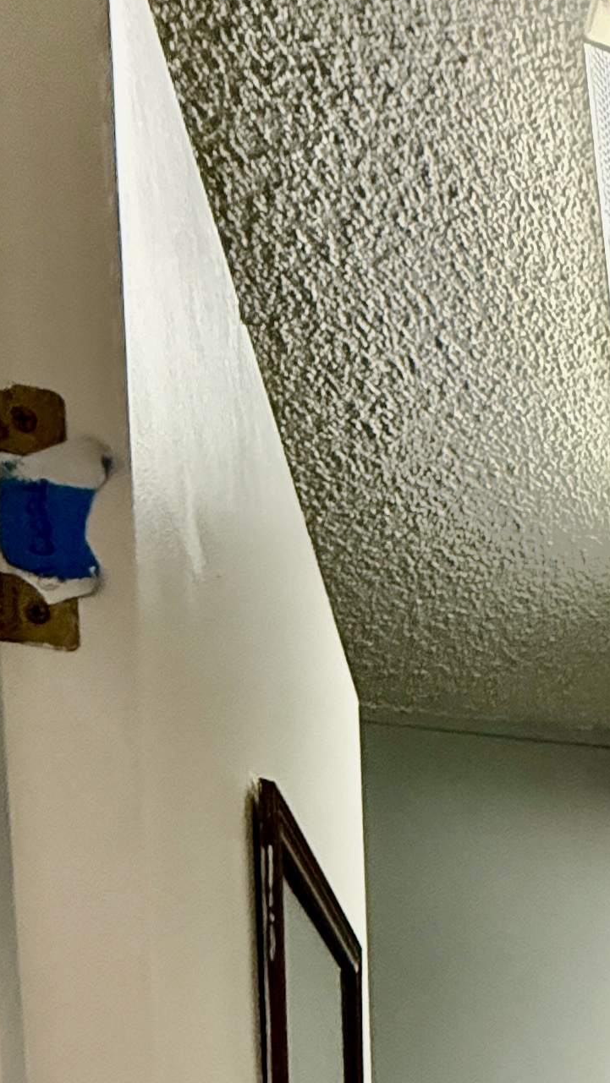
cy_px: 1489
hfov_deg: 19.8
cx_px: 1031
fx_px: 1380
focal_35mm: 48
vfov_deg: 30.8
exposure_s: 1/60
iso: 640
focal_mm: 2.22
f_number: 2.2
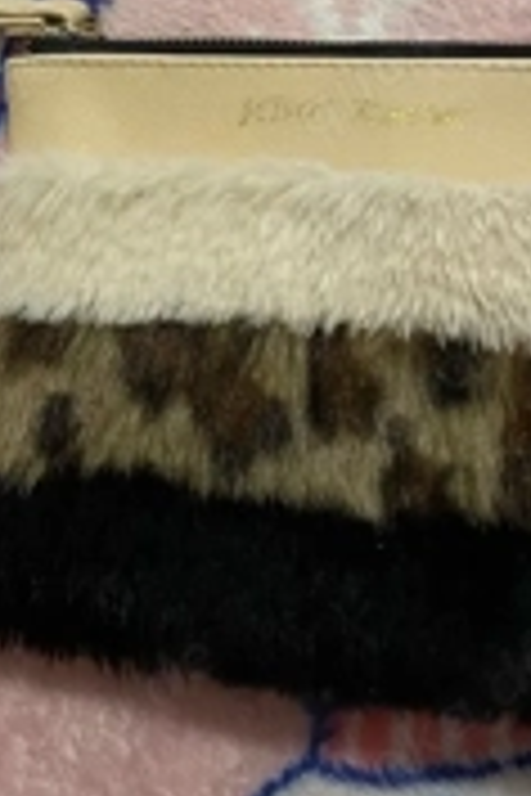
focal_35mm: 61
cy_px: 85
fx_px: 1350
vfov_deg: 31.4
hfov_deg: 22.2
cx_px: 180
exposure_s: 1/40
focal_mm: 4.2
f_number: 1.6
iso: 400
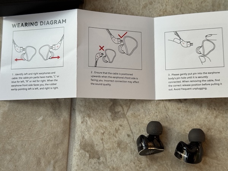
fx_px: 316
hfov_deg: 39.7
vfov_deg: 30.3
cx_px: 114
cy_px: 86
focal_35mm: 48
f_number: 1.78
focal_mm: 6.76
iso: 80
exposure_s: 1/100
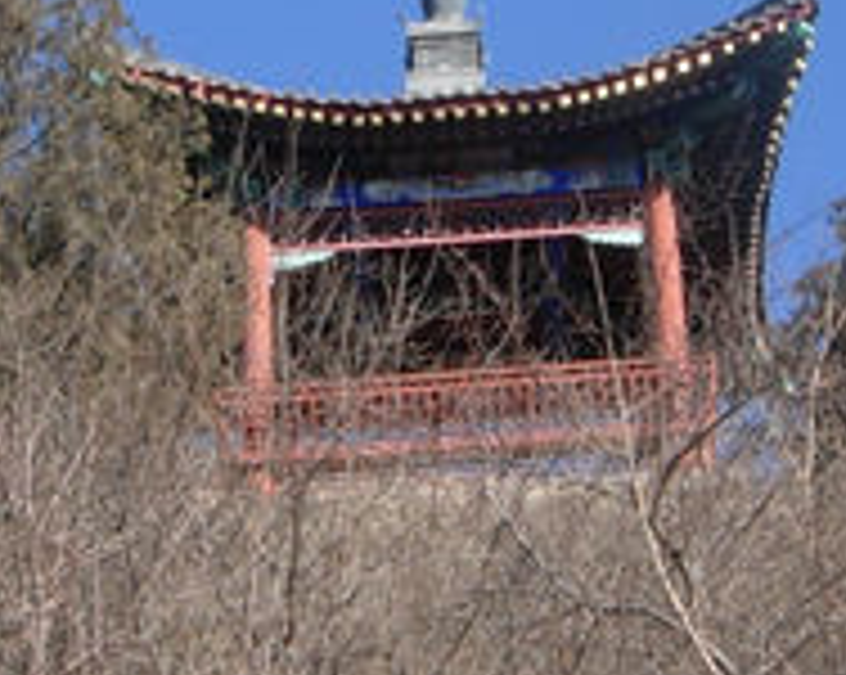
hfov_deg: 10.3
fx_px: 4677
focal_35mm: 187
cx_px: 518
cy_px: 274
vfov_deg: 8.3
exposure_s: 1/264
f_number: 5.4
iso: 50
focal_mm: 7.5
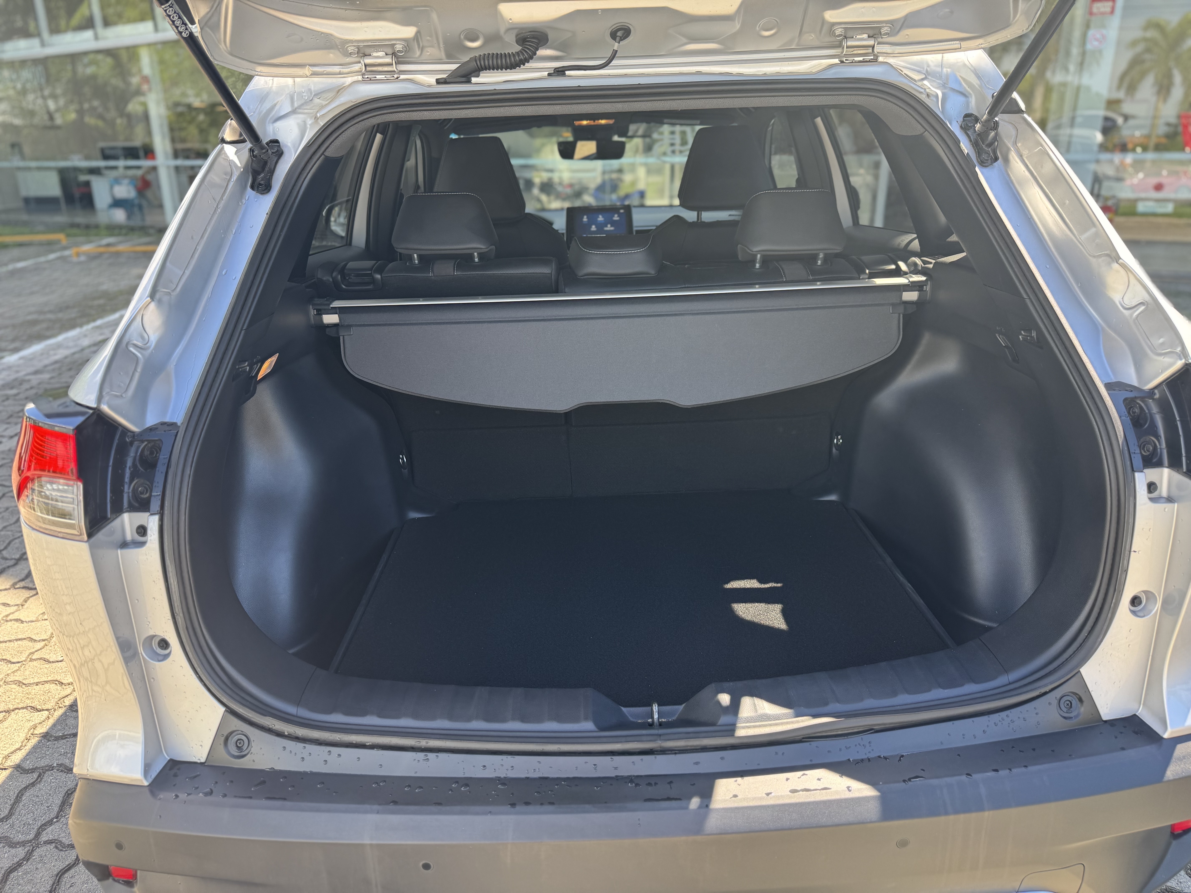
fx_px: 826
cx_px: 596
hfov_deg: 71.6
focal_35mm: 24
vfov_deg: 56.8
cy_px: 446
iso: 64
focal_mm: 6.76
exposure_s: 1/232
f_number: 1.78
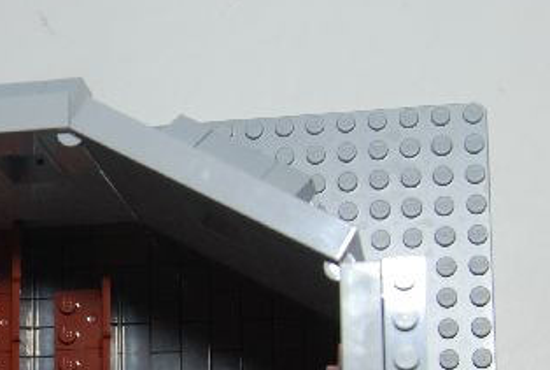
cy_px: 394
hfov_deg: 18.0
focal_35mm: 107
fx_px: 1639
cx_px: -121
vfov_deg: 12.7
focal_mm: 28
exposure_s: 1/60
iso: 200
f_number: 9
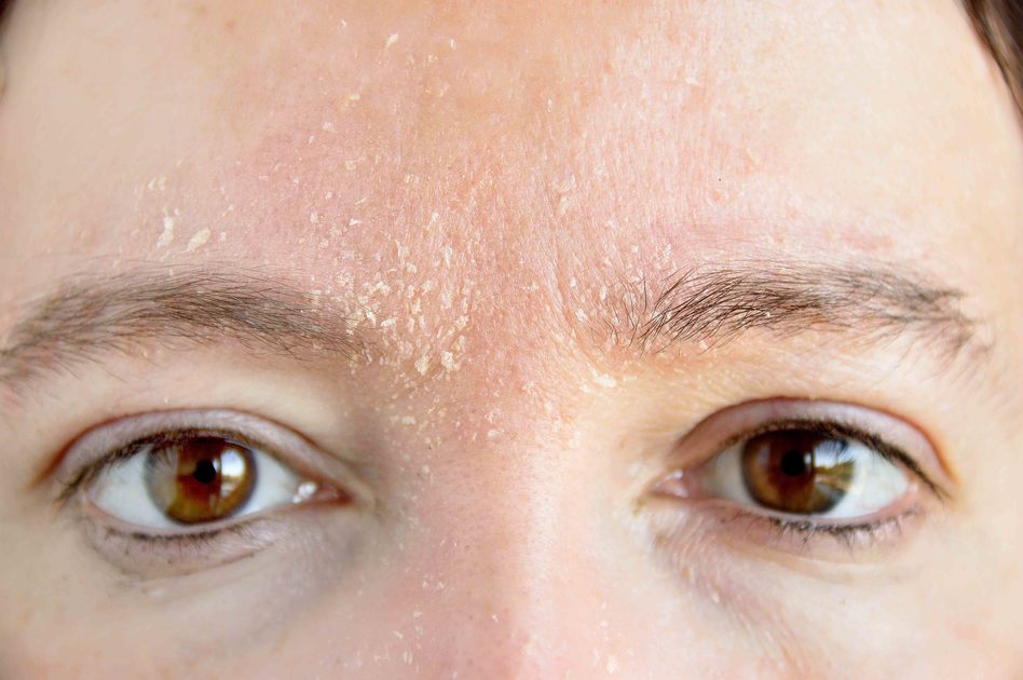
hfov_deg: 15.9
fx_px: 3662
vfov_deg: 10.6
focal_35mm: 129
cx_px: 512
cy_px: 340
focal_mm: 86
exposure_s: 1/60
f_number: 5.3
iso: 200
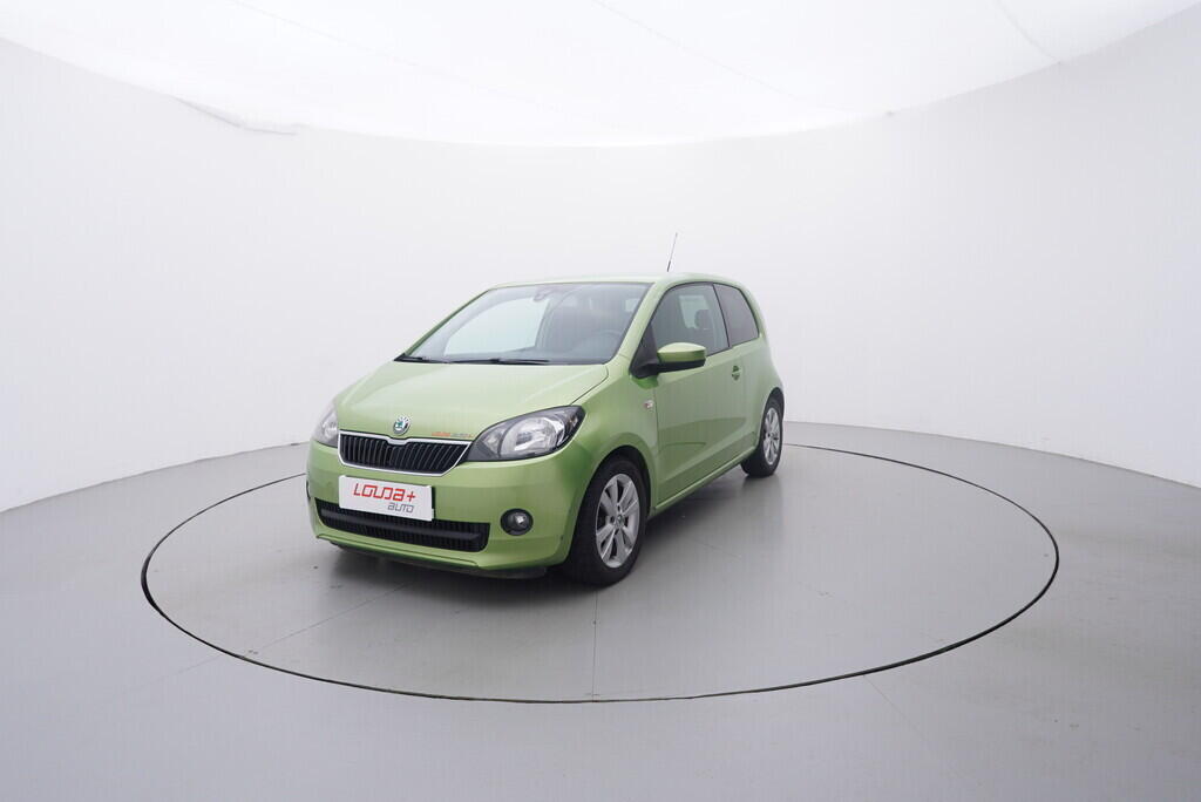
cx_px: 600
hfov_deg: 77.3
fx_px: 751
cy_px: 401
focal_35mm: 22
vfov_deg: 56.2
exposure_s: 1/80
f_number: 5
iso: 200
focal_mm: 15
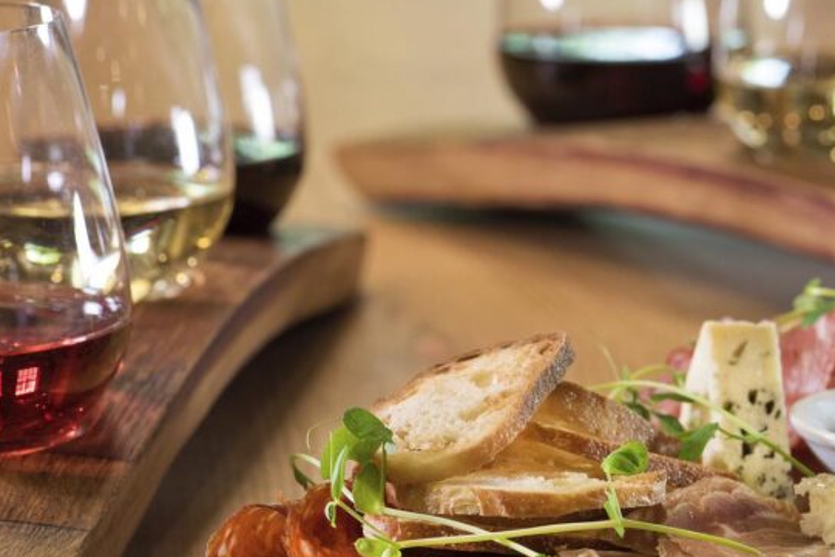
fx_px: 3851
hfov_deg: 12.3
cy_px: 376
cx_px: 647
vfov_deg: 8.3
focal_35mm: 166
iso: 1600
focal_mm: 105
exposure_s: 1/40
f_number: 9
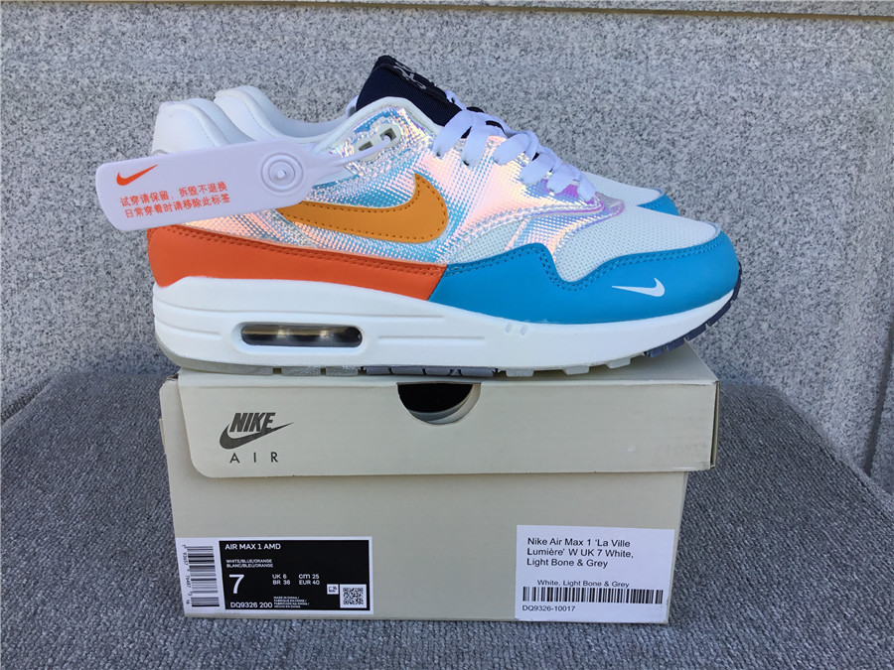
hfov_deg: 58.4
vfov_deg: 45.4
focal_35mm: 31
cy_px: 335
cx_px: 447
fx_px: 801
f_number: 2.4
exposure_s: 1/218
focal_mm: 3.3
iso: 25
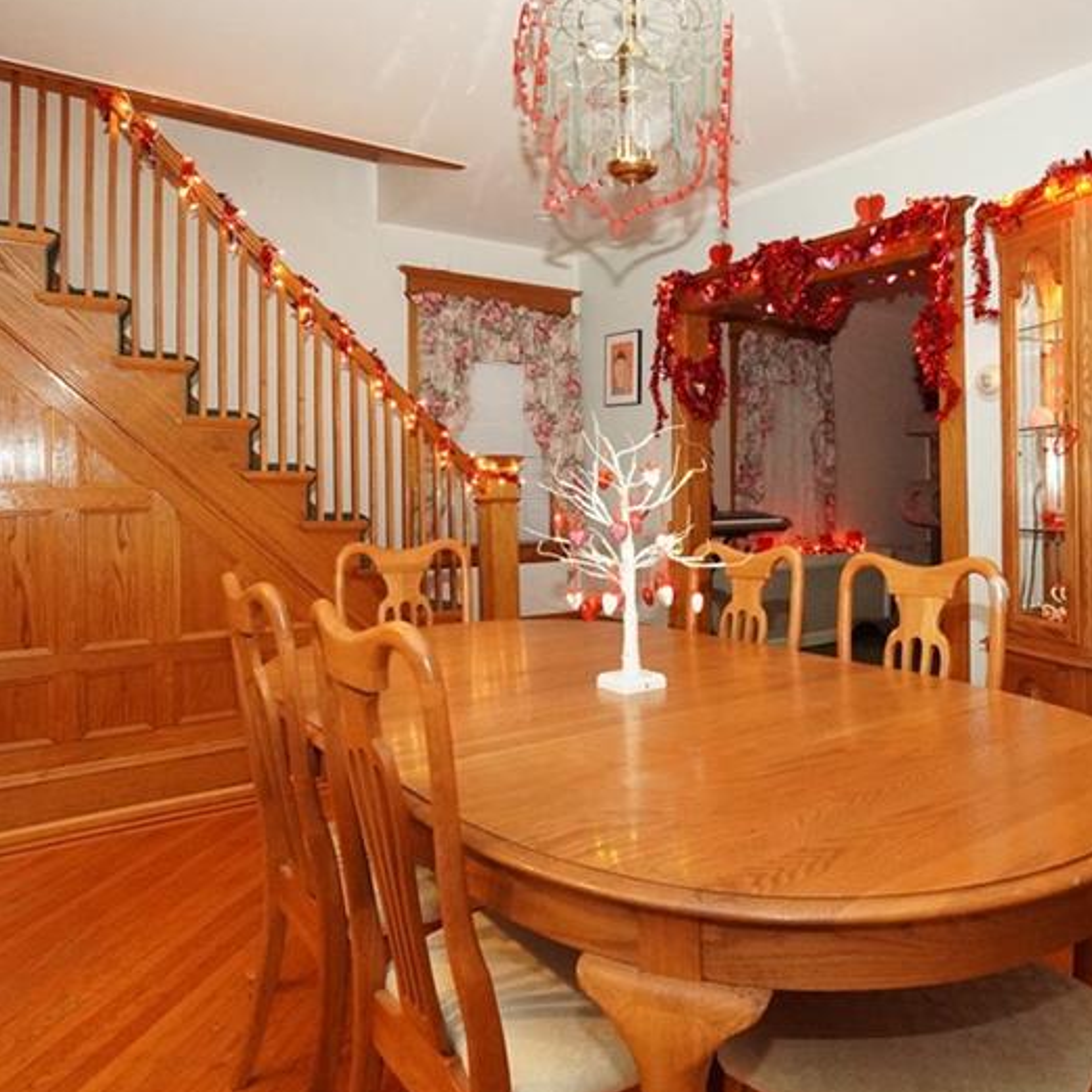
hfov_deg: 62.2
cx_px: 667
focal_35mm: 25
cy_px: 464
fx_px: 892
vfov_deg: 62.6
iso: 6400
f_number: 4.5
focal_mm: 10
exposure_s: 1/125
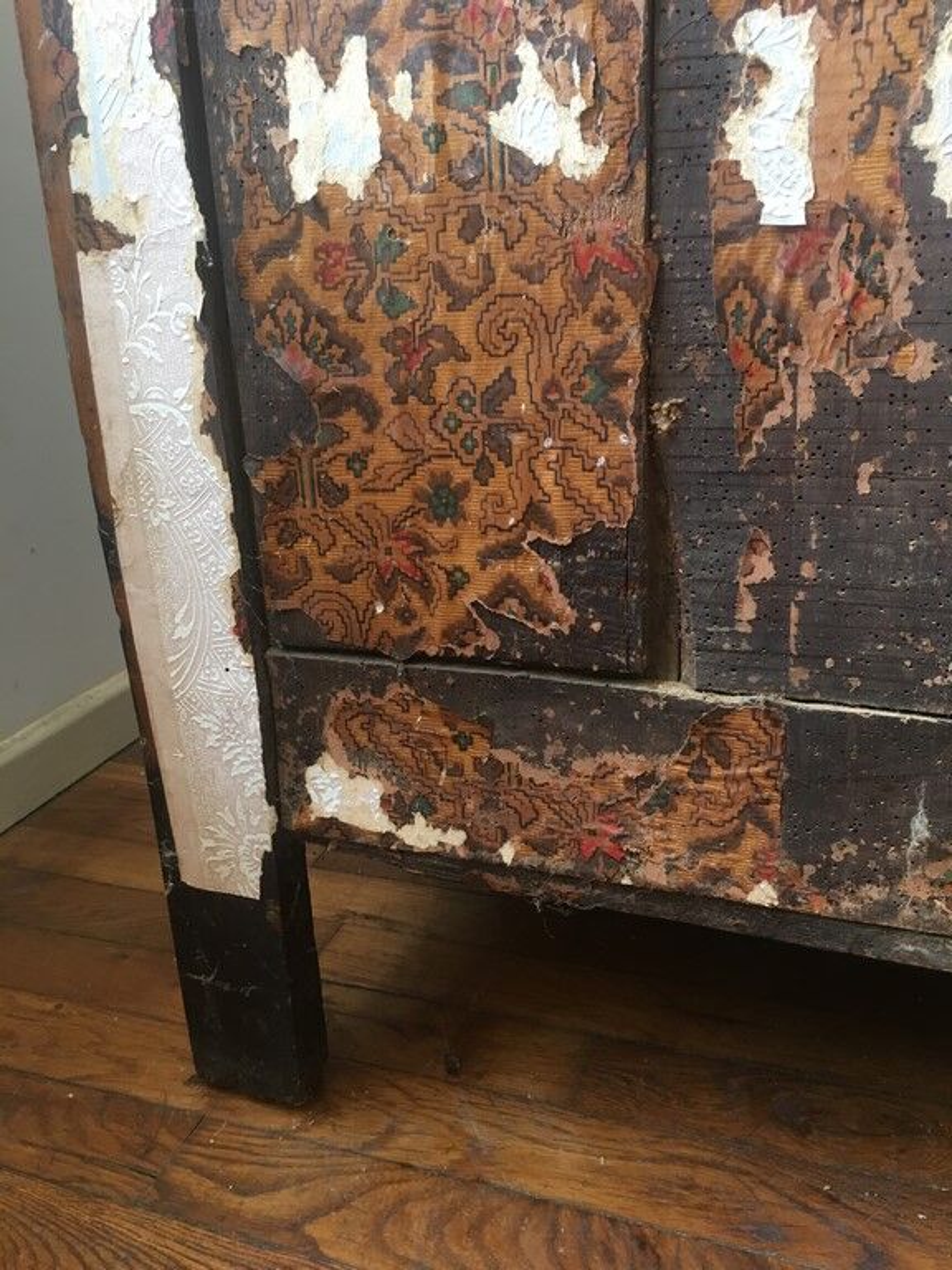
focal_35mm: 29
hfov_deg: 48.2
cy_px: 635
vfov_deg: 61.7
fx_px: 1063
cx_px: 476
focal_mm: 4.15
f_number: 2.2
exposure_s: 1/33
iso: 125
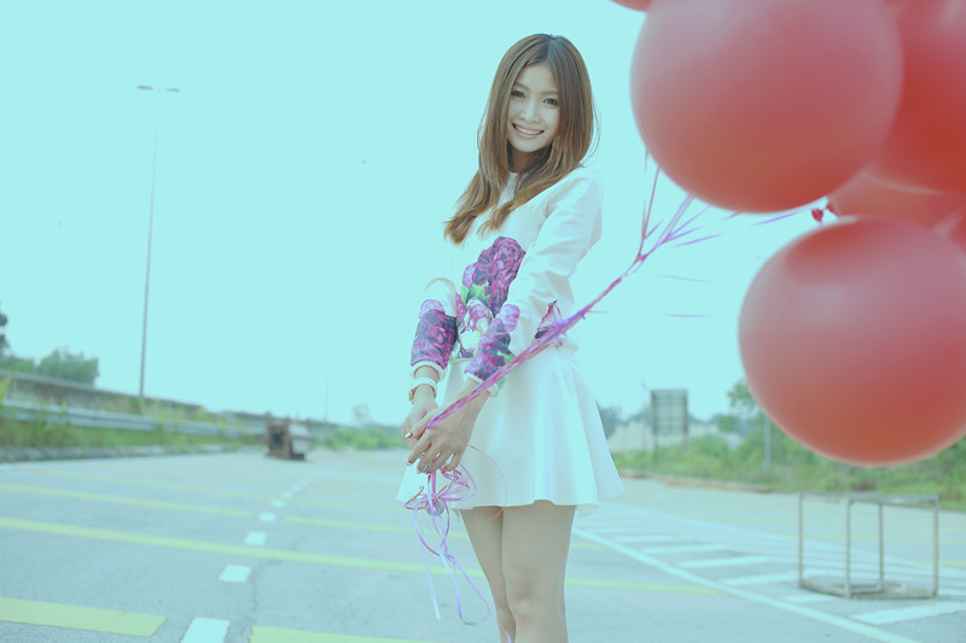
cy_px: 322
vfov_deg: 27.0
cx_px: 483
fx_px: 1341
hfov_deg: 39.6
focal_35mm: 50
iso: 200
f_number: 2.8
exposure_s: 1/1250
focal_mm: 50
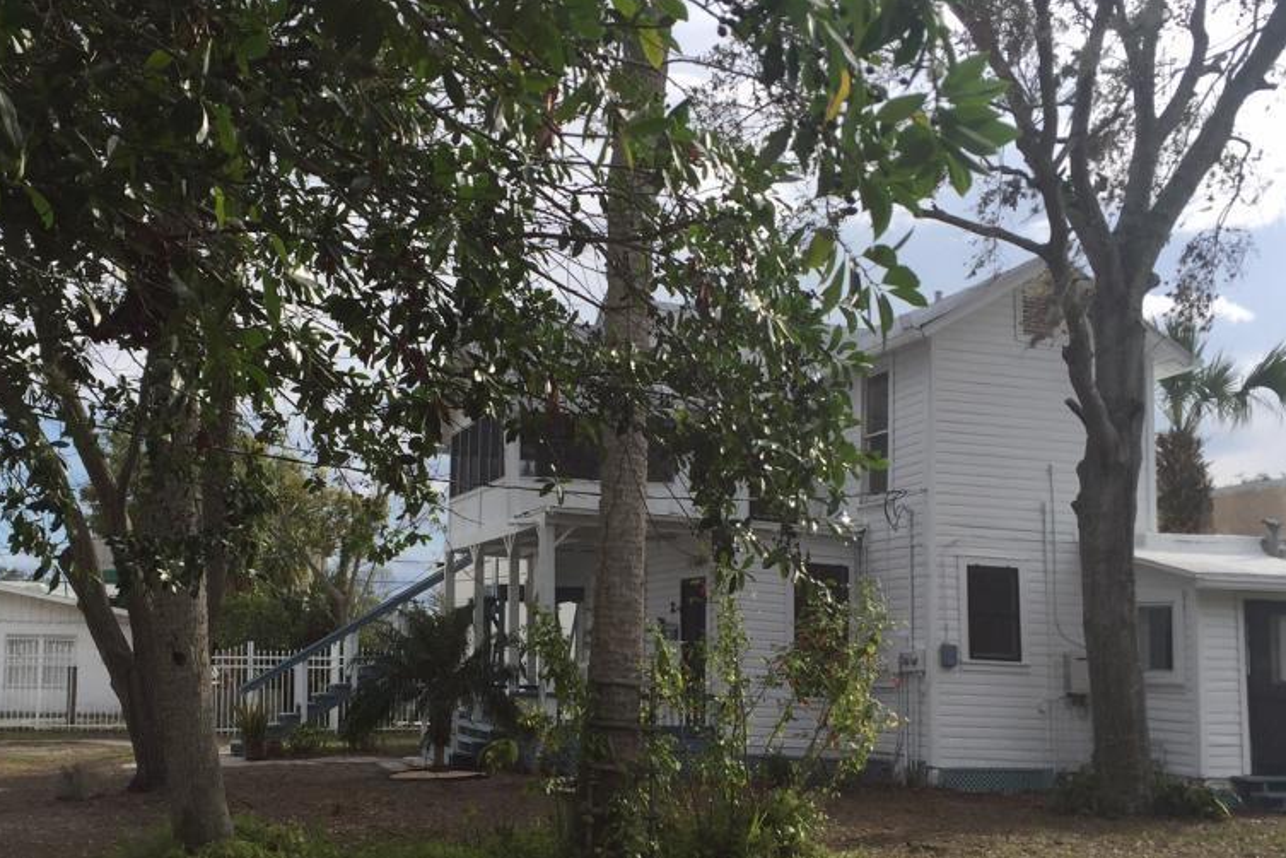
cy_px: 514
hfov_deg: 47.4
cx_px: 608
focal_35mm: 41
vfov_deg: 32.5
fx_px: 1464
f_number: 2.2
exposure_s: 1/1582
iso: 32
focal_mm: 4.15
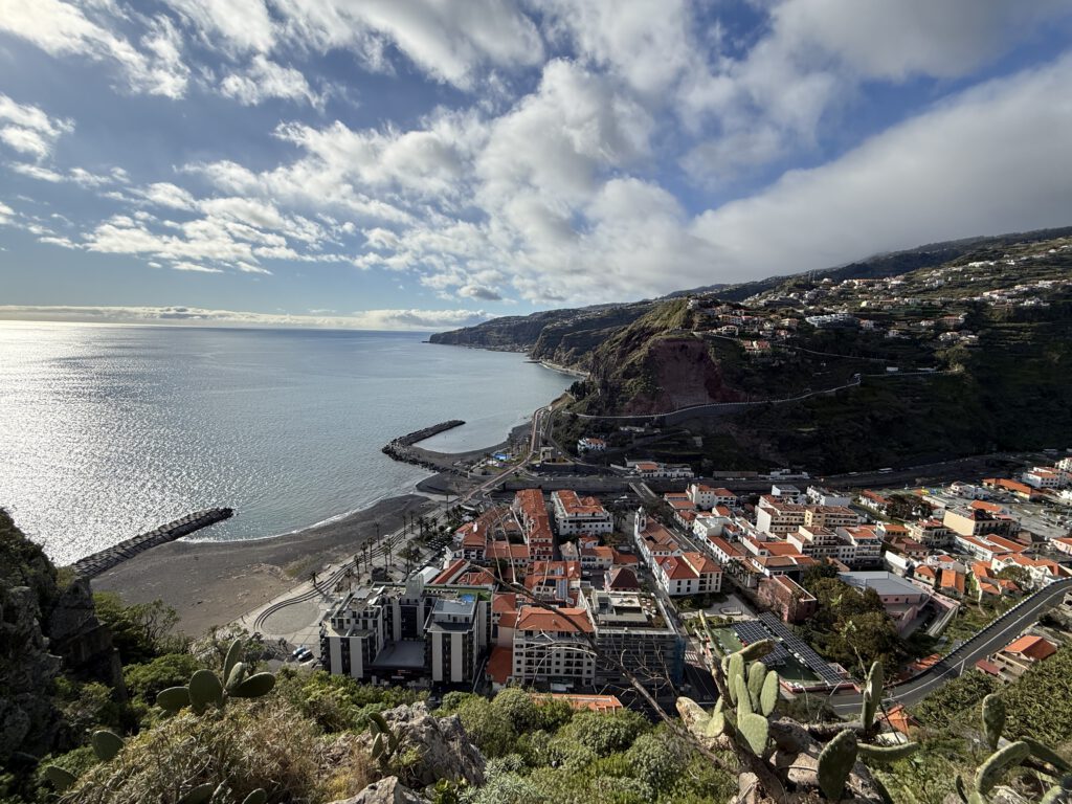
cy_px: 402
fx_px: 434
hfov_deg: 102.1
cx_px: 536
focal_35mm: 14
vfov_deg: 85.7
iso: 50
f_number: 2.2
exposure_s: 1/2976
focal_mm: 2.22
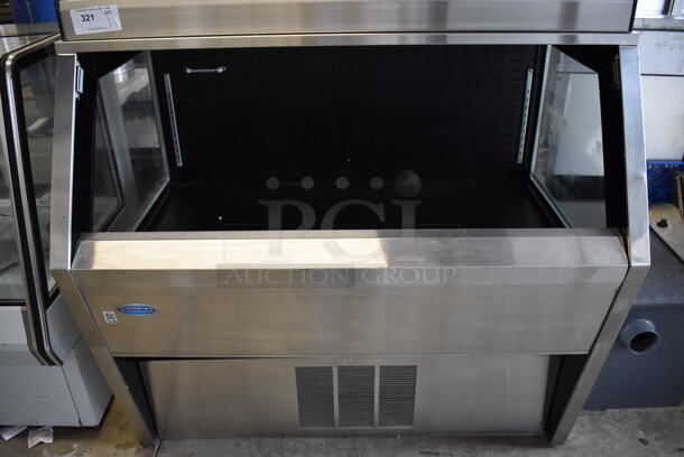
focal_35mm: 30
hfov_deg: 61.9
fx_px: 571
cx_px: 342
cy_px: 228
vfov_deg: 43.7
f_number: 3.5
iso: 2000
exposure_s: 1/125
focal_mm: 20
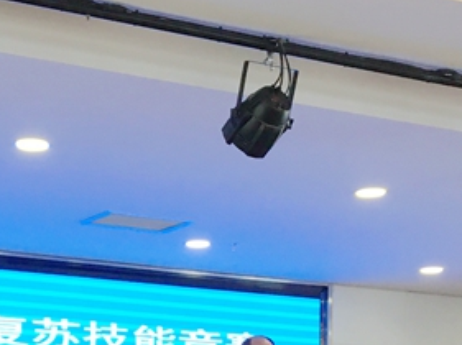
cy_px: 420
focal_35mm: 93
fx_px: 1240
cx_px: 81
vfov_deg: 15.3
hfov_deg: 20.8
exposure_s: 1/33
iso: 32
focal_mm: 4.15
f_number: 2.2
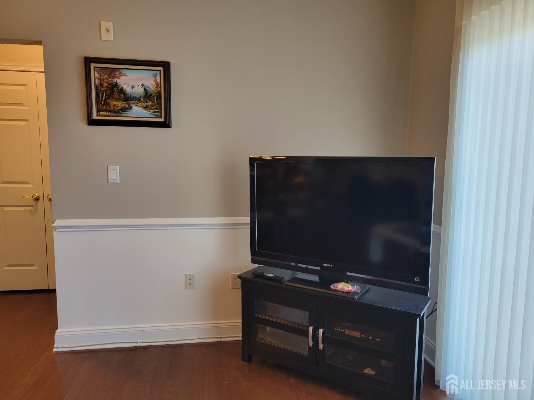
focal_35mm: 26
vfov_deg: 53.1
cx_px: 267
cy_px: 200
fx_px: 401
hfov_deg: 67.3
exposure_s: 1/120
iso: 200
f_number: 1.8
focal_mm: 5.4
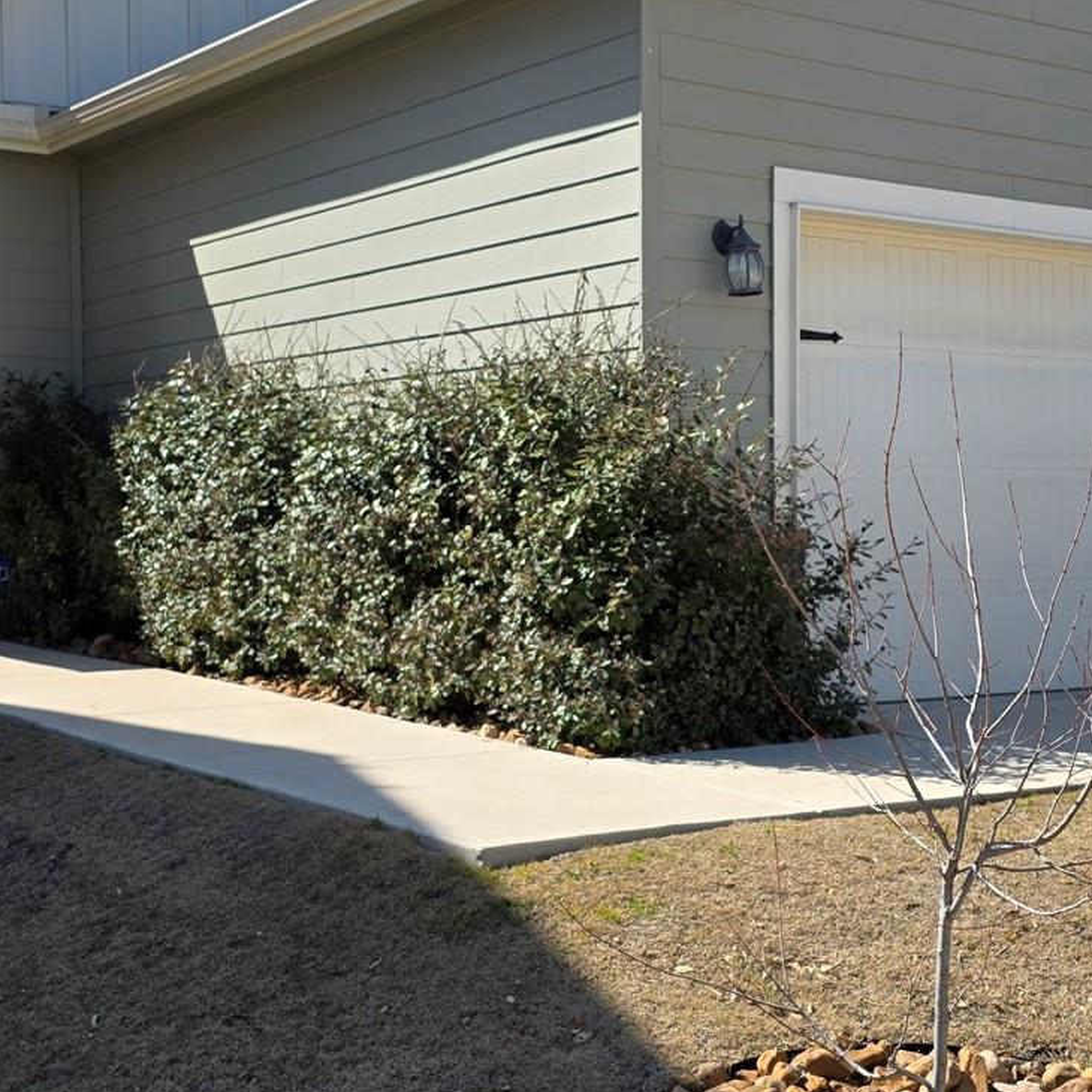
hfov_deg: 30.0
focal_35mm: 57
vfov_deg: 30.0
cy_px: 573
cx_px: 645
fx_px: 2034
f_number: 1.7
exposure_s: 1/4650
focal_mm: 6.3
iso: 80
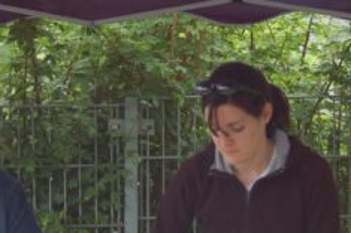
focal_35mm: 237
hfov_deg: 8.7
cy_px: 190
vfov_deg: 5.8
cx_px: 86
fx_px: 2308
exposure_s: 1/500
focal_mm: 82
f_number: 4
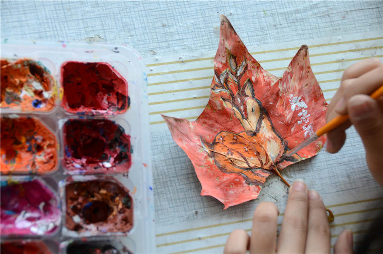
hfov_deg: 21.0
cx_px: 192
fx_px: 1035
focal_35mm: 98
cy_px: 127
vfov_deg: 14.0
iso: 360
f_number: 5
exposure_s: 1/30
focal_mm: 65
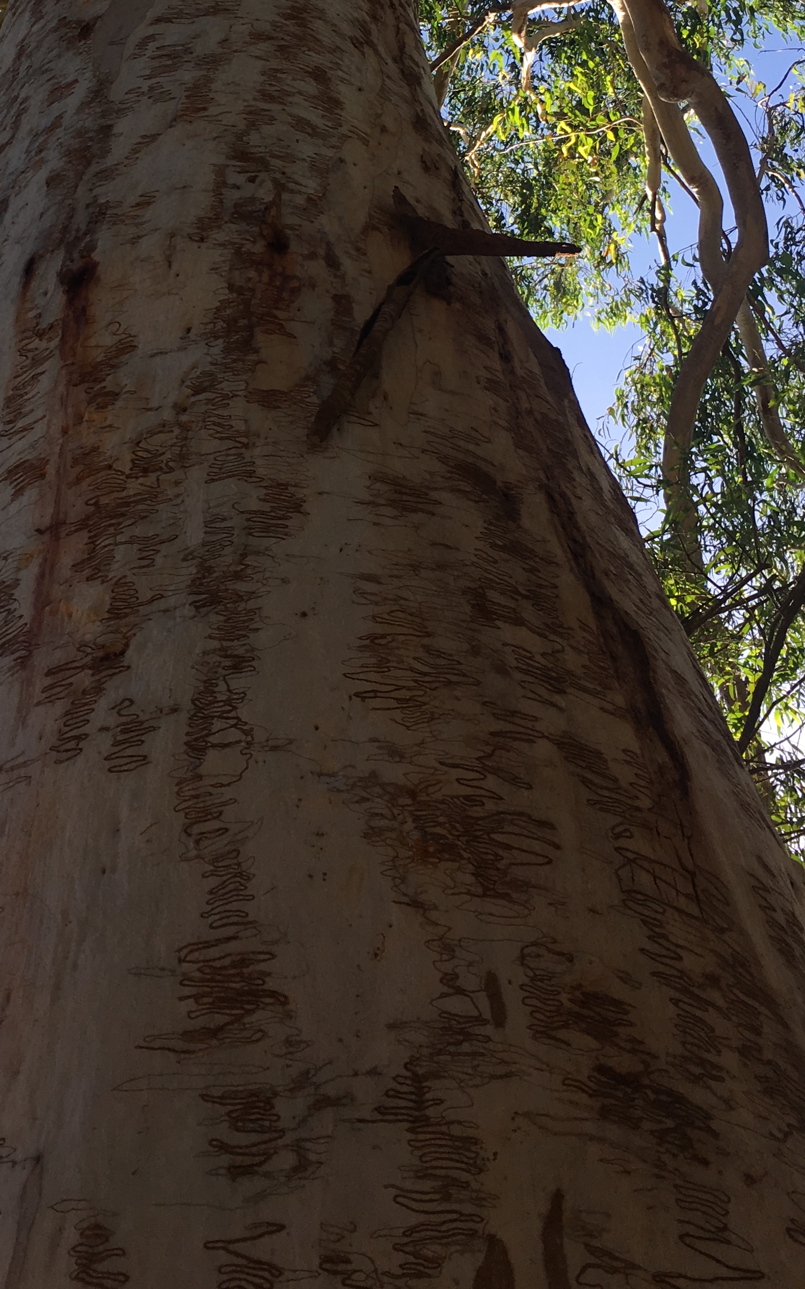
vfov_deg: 38.8
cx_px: 187
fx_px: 1755
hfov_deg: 25.5
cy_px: 264
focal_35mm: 50
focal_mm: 4.15
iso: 25
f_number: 2.2
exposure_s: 1/452
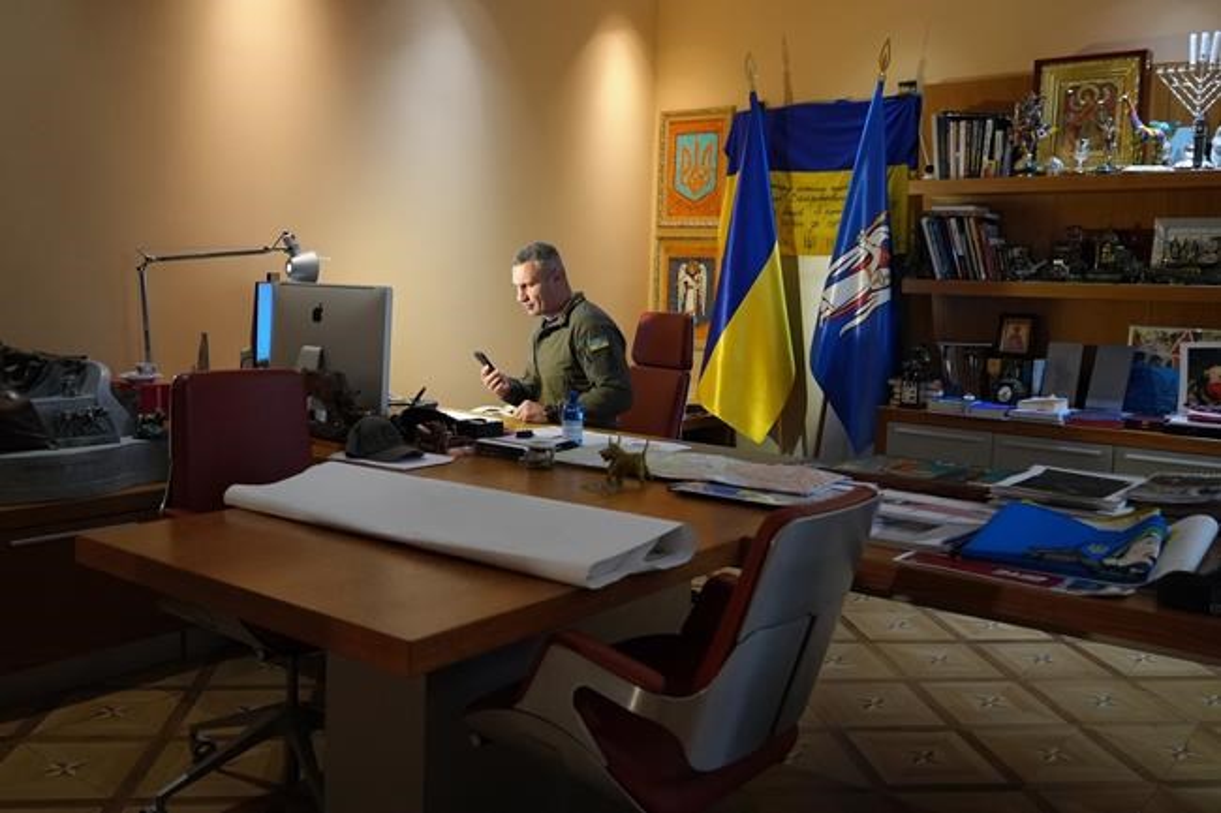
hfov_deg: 61.9
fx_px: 1017
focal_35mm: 30
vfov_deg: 43.6
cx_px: 610
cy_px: 406
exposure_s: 1/160
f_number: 4
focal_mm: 30
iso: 6400
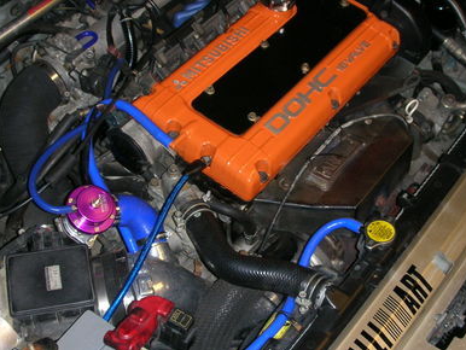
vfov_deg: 25.3
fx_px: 781
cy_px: 164
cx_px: 210
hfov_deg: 33.2
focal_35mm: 58
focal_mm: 5.8
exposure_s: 1/60.1
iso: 100
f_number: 3
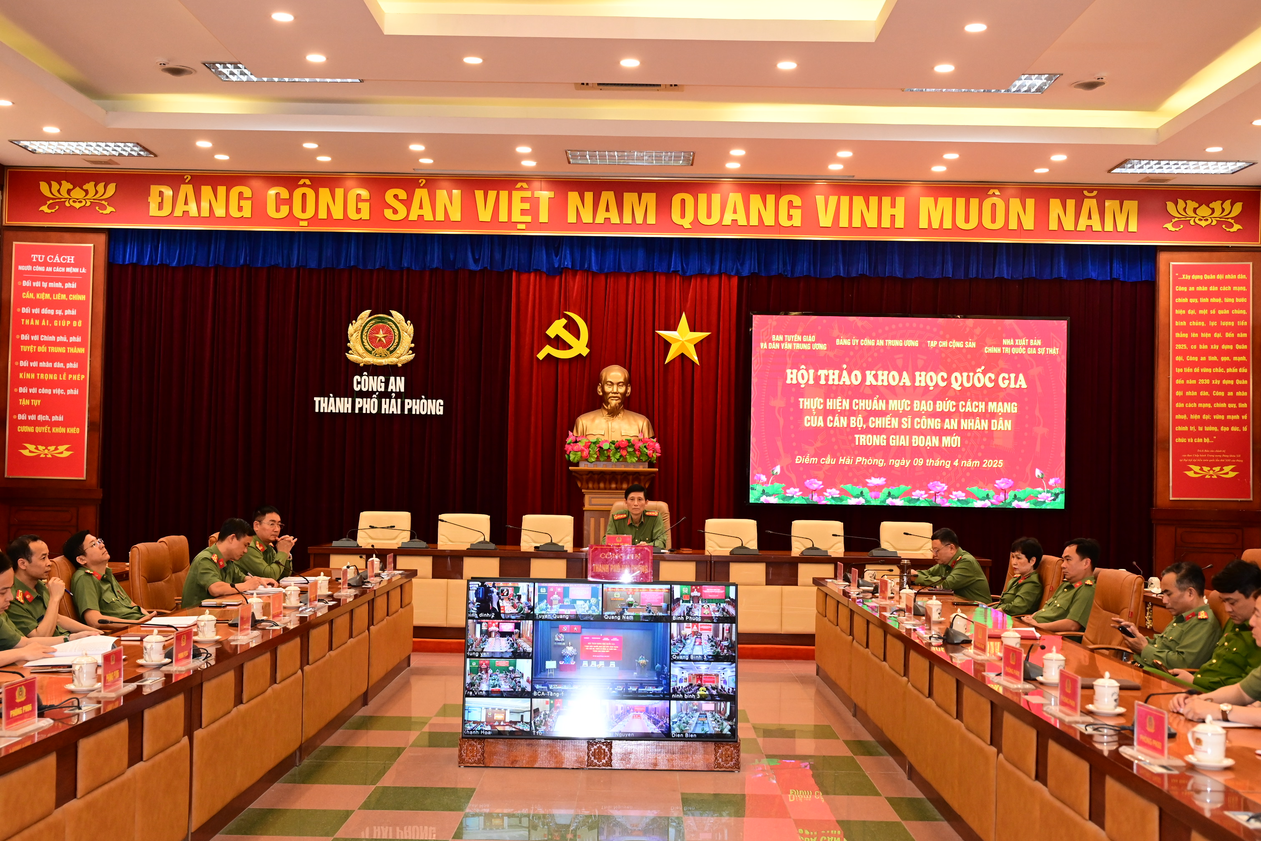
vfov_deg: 33.4
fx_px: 1401
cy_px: 420
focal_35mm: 40
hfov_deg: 48.5
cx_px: 630
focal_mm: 40
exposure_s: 1/200
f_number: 4.5
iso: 3200
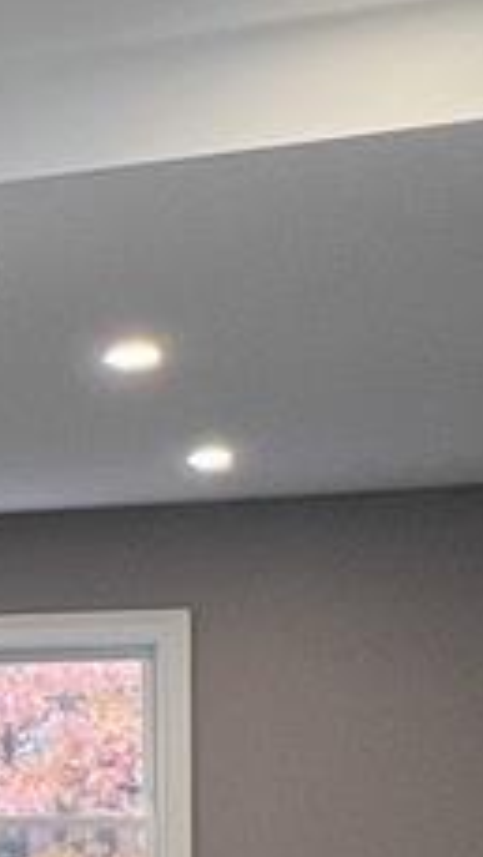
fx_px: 2161
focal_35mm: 95
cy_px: 752
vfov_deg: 22.0
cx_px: -1045
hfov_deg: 9.5
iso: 100
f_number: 1.8
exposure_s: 1/120
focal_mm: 1.57
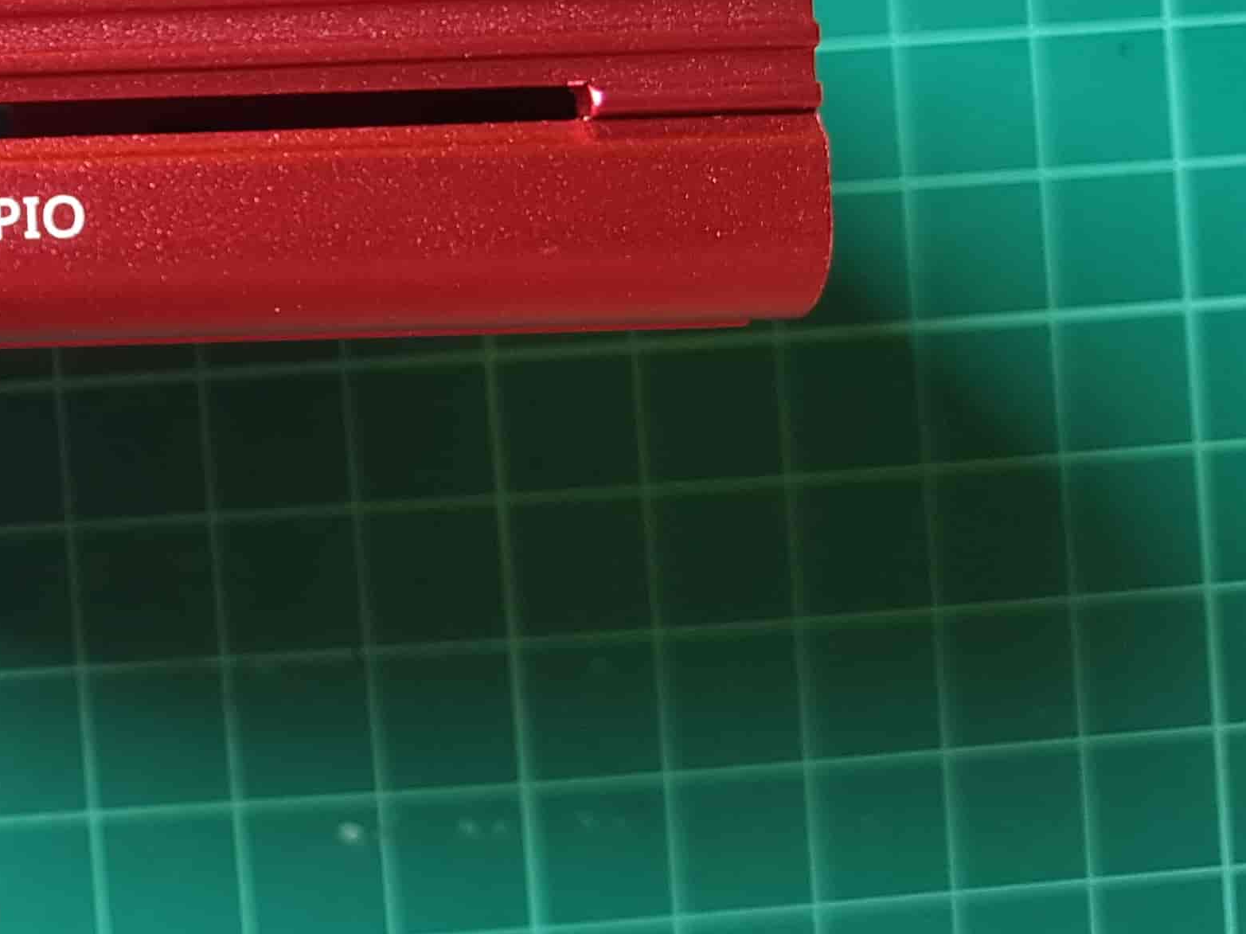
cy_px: 164
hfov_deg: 26.1
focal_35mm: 67
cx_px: -216
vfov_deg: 21.6
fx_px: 2411
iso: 80
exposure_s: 1/50
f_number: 1.7
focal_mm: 4.2
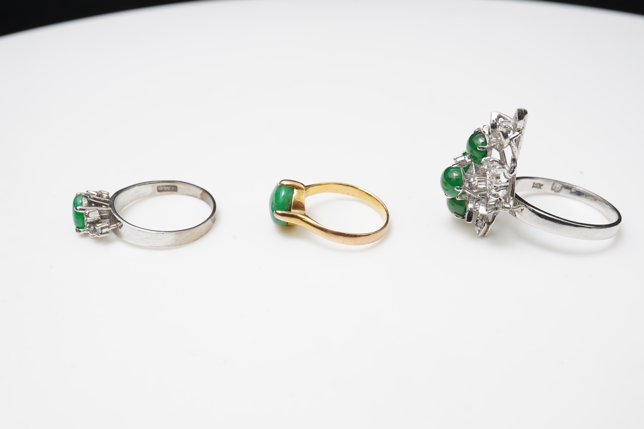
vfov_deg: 29.9
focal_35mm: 45
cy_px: 214
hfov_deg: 43.6
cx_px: 322
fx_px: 805
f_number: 16
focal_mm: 30
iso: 400
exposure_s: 1/100
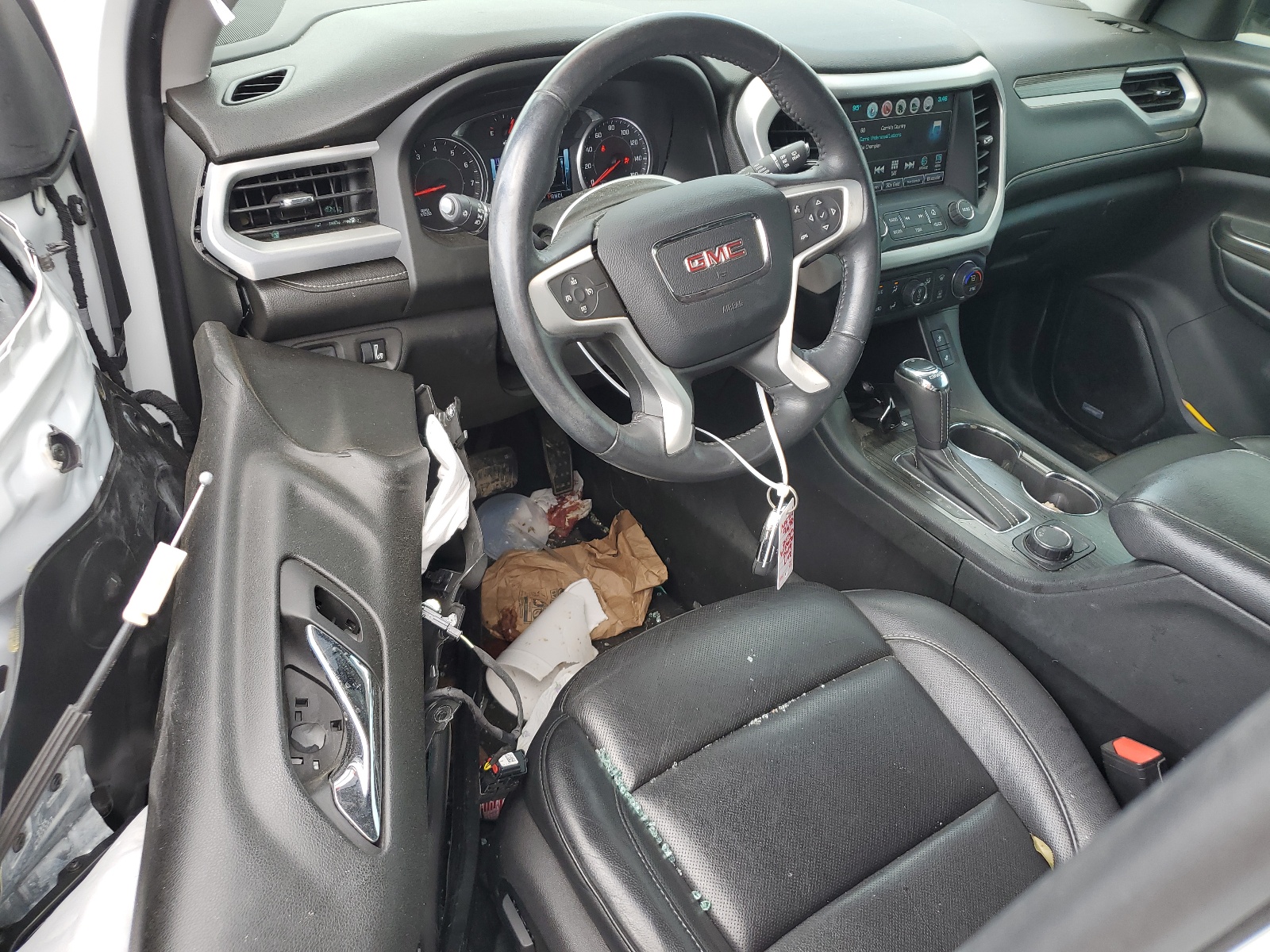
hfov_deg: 67.3
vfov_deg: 53.1
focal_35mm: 26
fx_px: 954
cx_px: 635
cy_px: 476
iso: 50
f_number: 1.5
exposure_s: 1/256
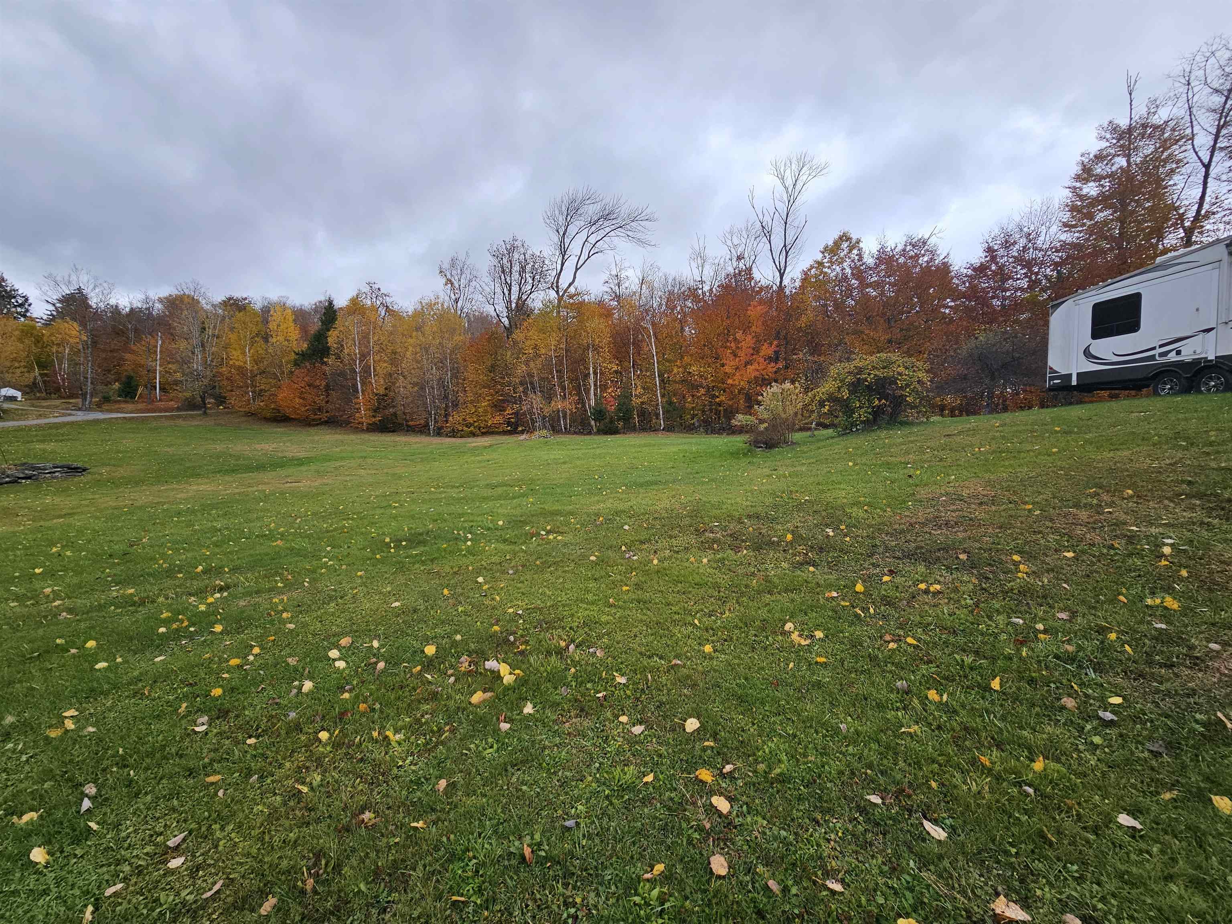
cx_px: 616
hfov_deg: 106.2
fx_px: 463
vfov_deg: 89.9
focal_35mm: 13
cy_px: 462
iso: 50
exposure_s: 1/703
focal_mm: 2.2
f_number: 2.2
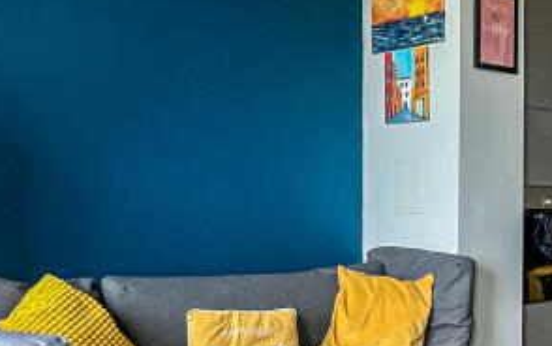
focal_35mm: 48
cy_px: 384
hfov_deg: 39.5
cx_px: 469
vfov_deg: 25.0
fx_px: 722
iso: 320
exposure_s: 1/60
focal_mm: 1.57
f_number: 1.8
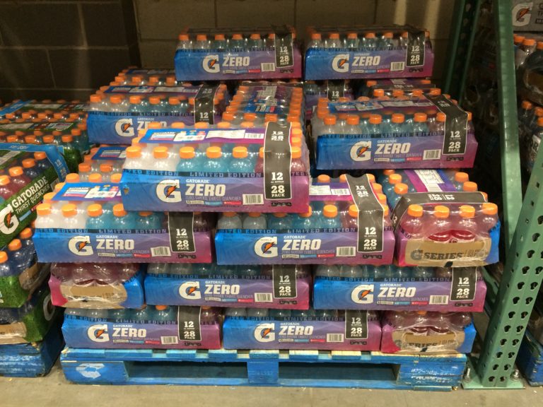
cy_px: 204
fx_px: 455
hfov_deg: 61.7
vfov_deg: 48.2
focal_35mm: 29
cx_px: 272
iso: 160
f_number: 2.2
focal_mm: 4.15
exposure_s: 1/30
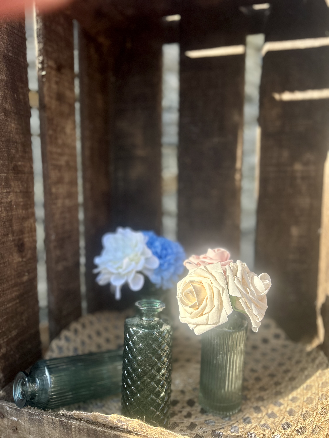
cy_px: 219
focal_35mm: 26
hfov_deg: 53.1
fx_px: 329
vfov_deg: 67.3
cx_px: 164
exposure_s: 1/2083
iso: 50
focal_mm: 5.7
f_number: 1.5
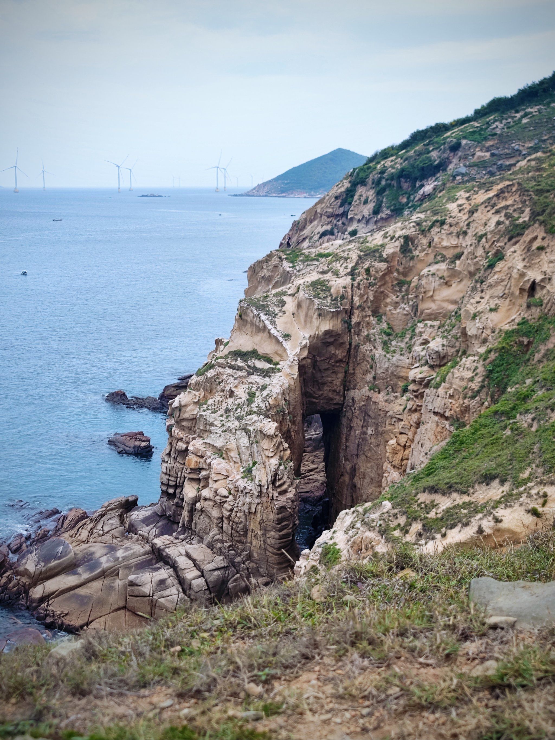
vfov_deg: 73.9
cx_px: 278
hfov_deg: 58.9
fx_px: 492
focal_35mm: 23
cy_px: 370
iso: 50
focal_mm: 8.7
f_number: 1.9
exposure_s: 1/1250
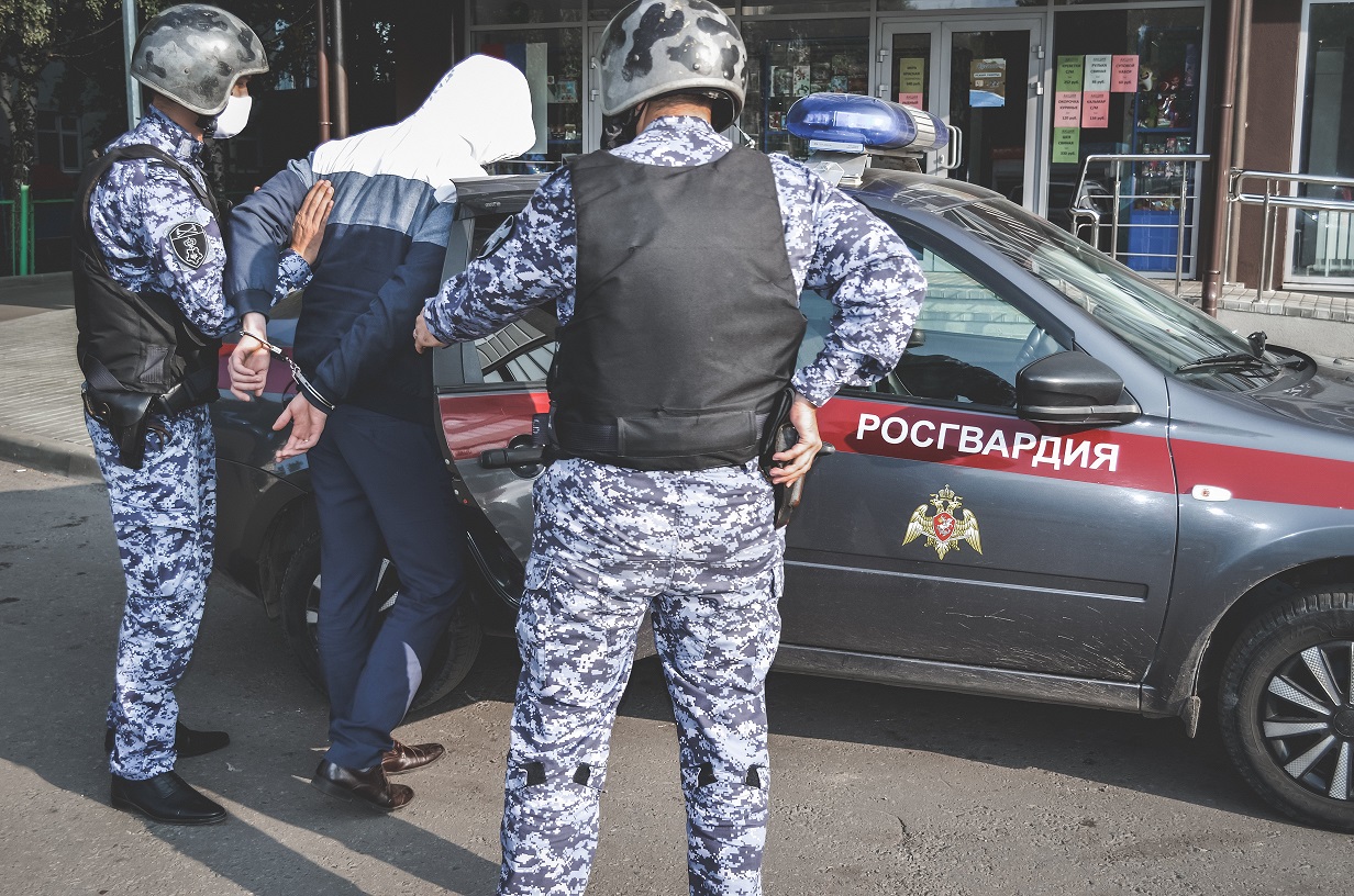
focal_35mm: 42
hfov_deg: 46.5
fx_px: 1576
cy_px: 448
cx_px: 677
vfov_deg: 31.8
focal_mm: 28
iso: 100
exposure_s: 1/200
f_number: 5.6
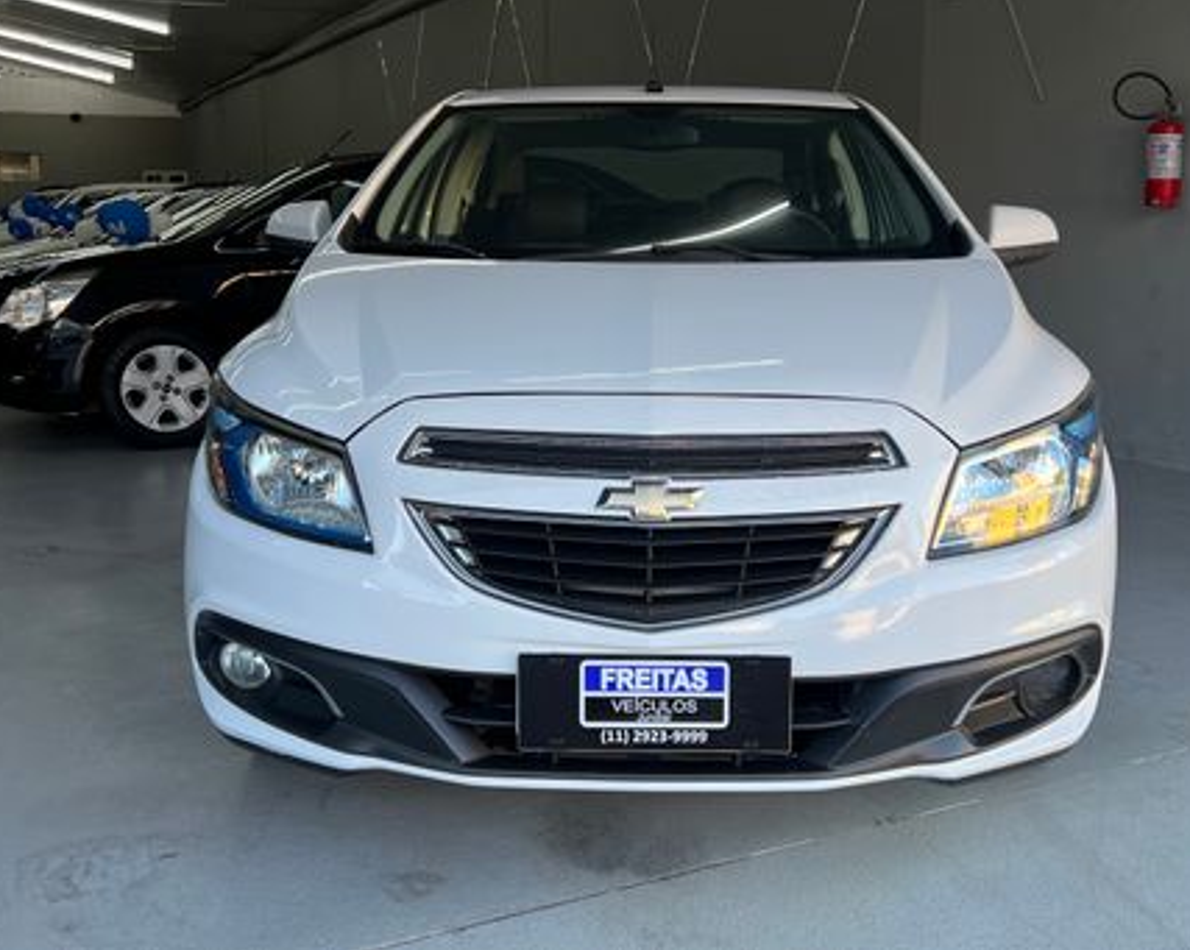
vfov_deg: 51.5
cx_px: 635
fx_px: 985
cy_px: 460
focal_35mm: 28
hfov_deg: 62.2
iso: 40
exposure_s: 1/181
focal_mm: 5.7
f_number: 1.5
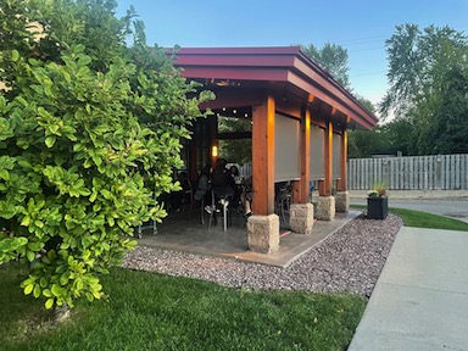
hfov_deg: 67.3
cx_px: 234
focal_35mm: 26
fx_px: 352
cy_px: 176
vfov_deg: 53.1
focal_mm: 4.2
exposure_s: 1/60
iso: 200
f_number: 1.6
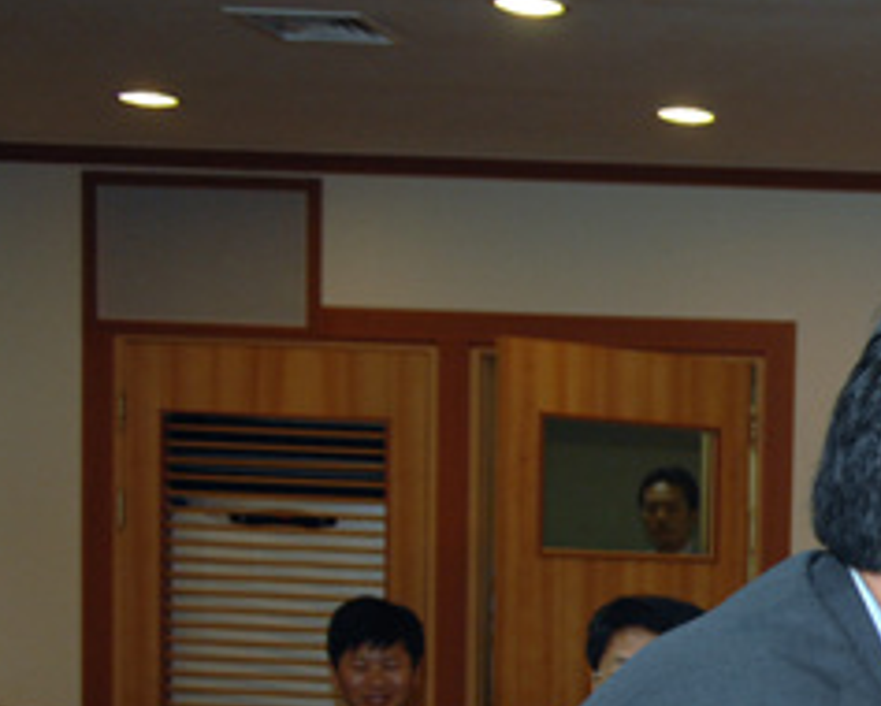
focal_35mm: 95
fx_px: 2489
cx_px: 1279
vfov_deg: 15.7
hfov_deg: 18.1
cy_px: 786
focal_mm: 23
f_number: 3.5
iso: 320
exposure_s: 1/125
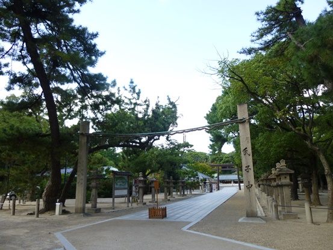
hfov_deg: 69.4
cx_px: 166
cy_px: 125
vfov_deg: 54.9
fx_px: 241
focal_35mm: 25
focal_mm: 4.5
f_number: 3.1
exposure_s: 1/250
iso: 100
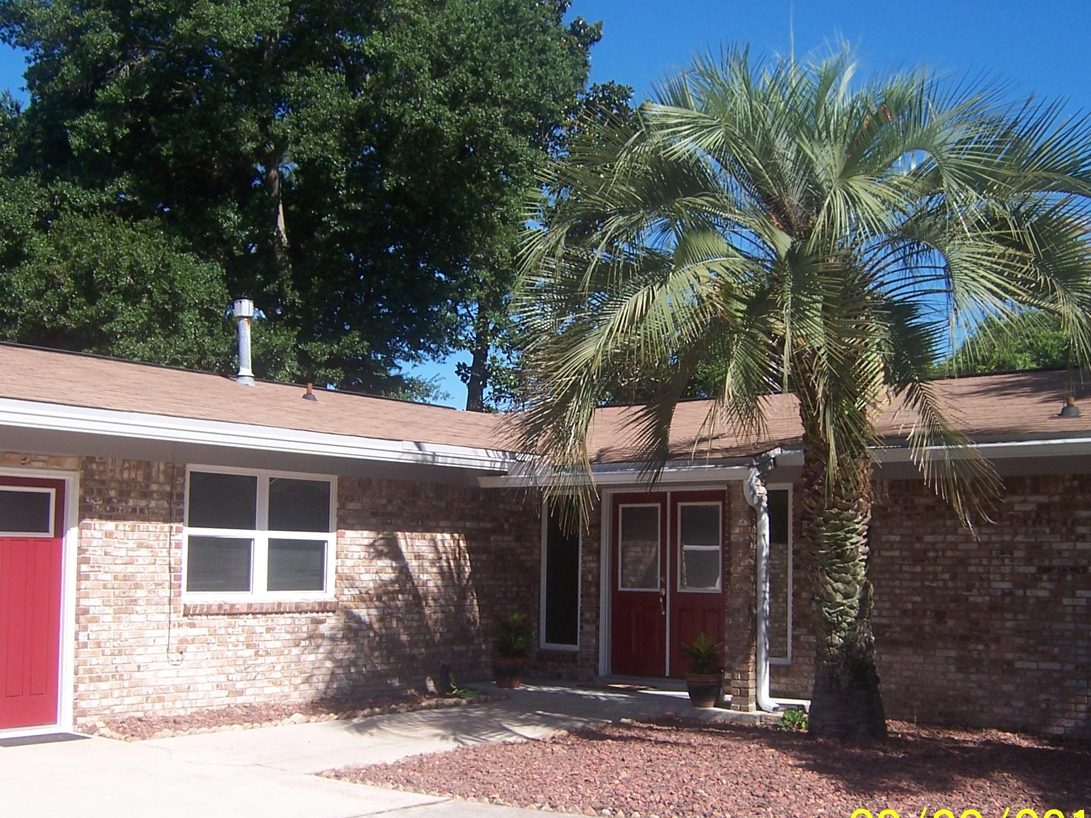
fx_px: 1261
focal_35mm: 40
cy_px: 458
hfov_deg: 46.8
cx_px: 535
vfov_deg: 35.9
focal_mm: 5.5
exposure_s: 1/750
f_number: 3.4
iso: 80
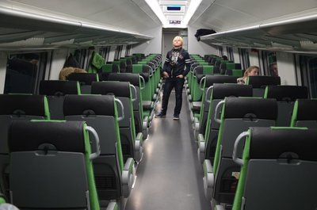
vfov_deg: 29.7
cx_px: 158
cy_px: 105
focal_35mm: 45
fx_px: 395
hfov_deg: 43.7
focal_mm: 30
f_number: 4.2
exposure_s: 1/30
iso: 900
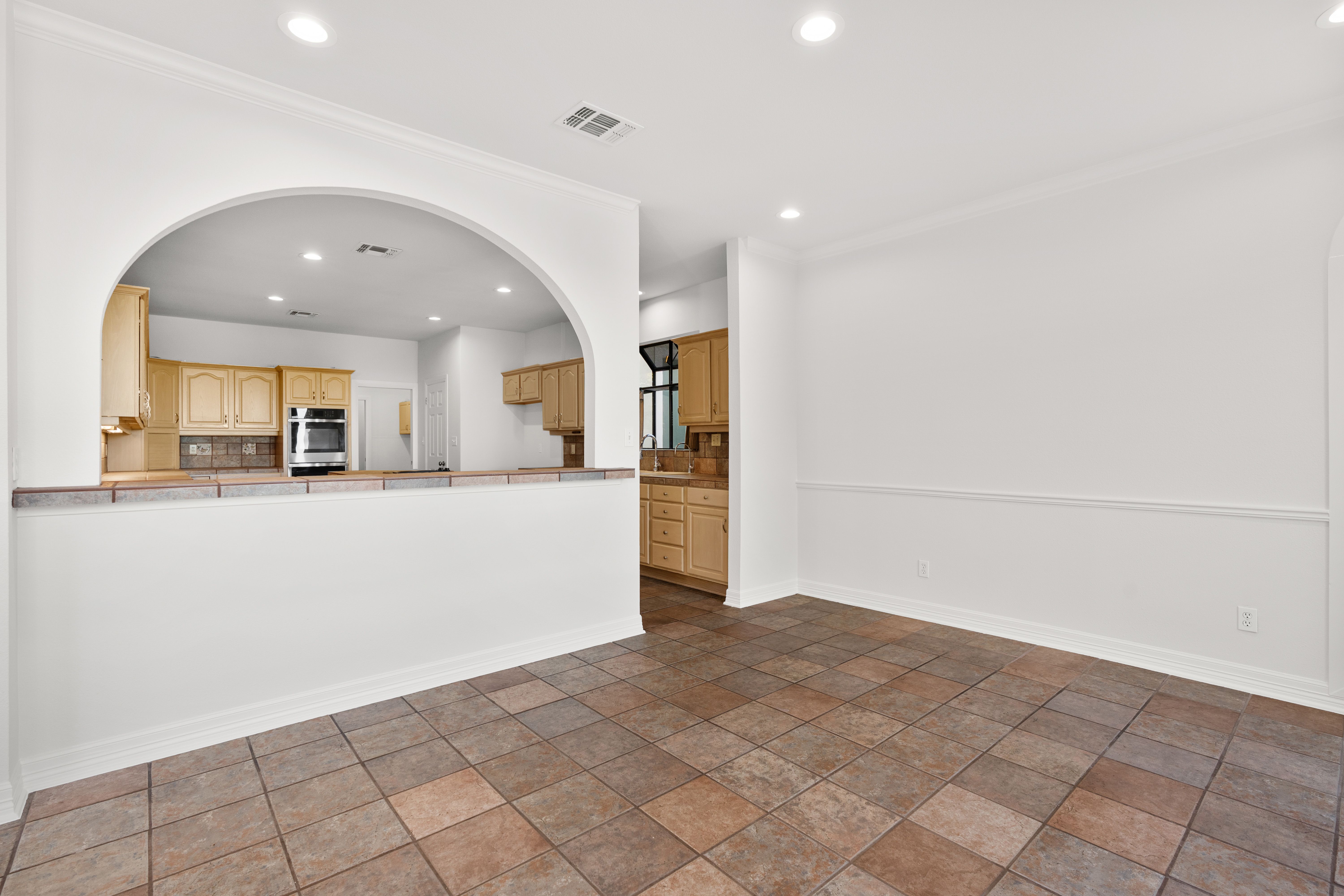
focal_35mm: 16
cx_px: 672
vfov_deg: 73.7
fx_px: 597
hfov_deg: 96.7
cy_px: 448
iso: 320
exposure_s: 1/6
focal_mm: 16
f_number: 7.1
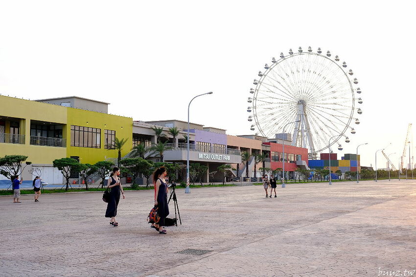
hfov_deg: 50.7
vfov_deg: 35.0
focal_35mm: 38
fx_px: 439
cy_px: 138
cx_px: 208
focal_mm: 25.4
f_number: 7.1
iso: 400
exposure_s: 1/125
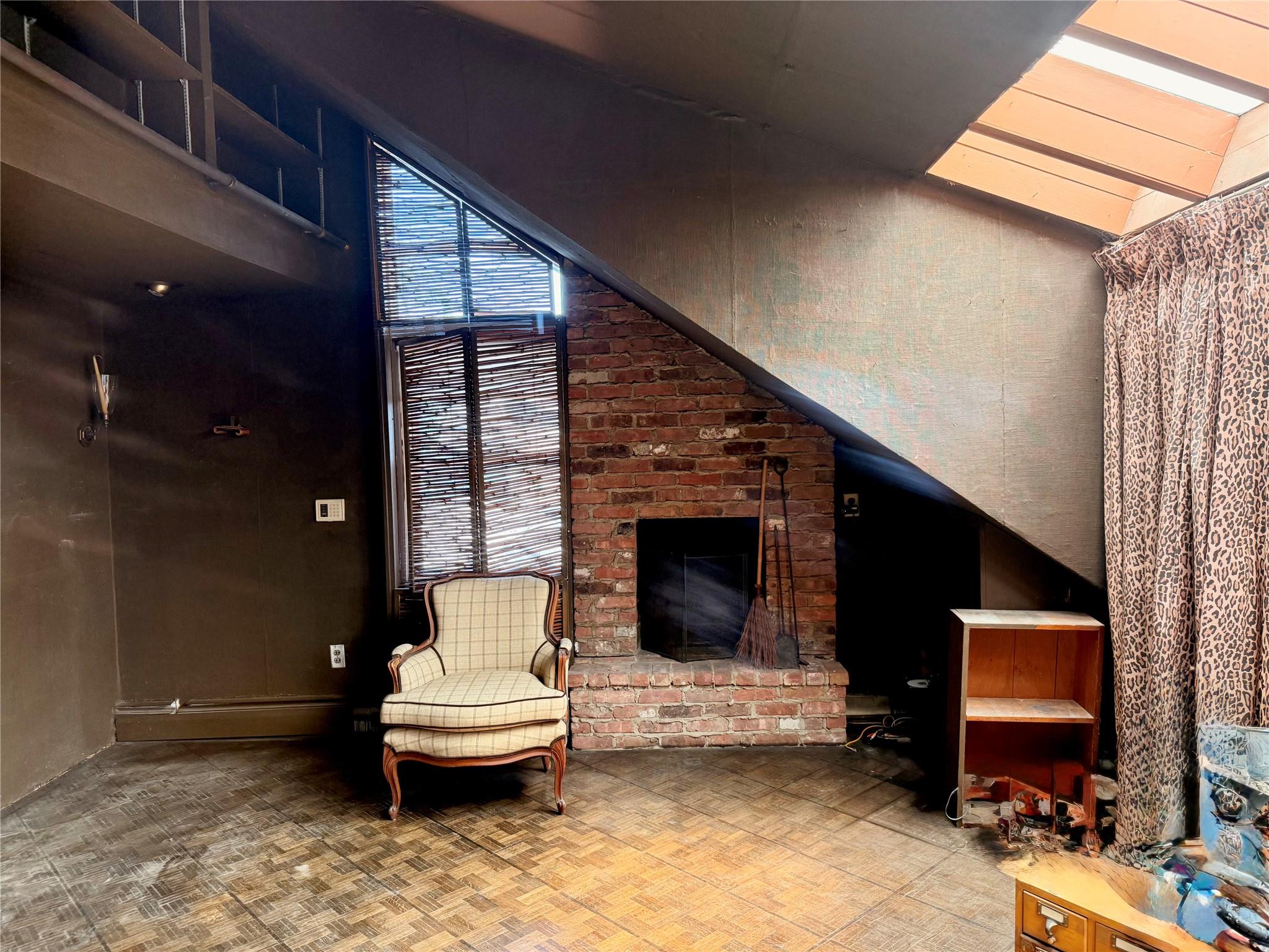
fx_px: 880
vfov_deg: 56.8
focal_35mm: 24
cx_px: 634
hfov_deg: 71.6
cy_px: 476
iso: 200
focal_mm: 6.76
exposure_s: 1/110
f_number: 1.78
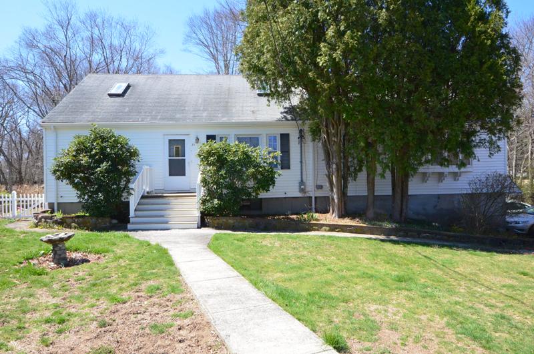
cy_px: 177
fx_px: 333
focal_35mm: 22
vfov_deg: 55.9
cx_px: 267
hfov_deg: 77.4
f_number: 11
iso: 1600
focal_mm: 15
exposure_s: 1/500
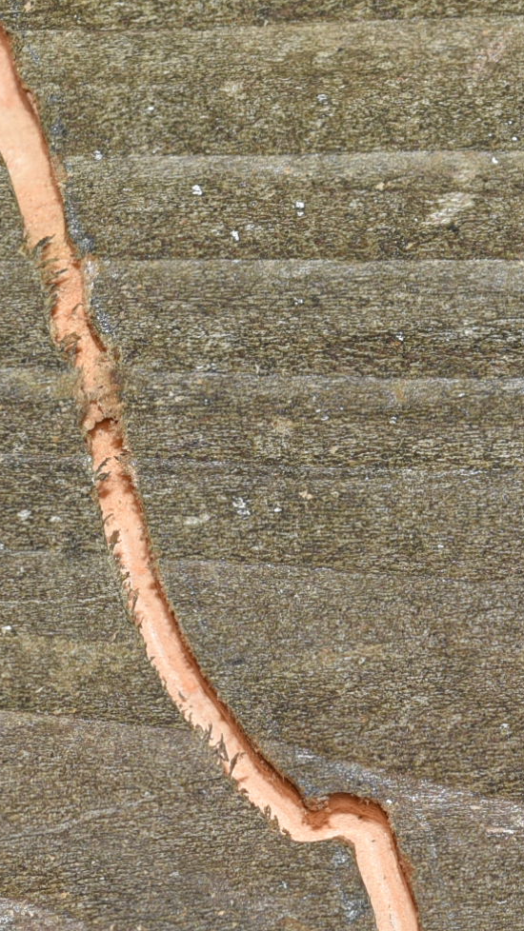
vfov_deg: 8.2
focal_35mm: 265
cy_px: 459
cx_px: 755
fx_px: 6537
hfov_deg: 4.6
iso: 100
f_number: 8
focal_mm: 55
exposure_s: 1/60
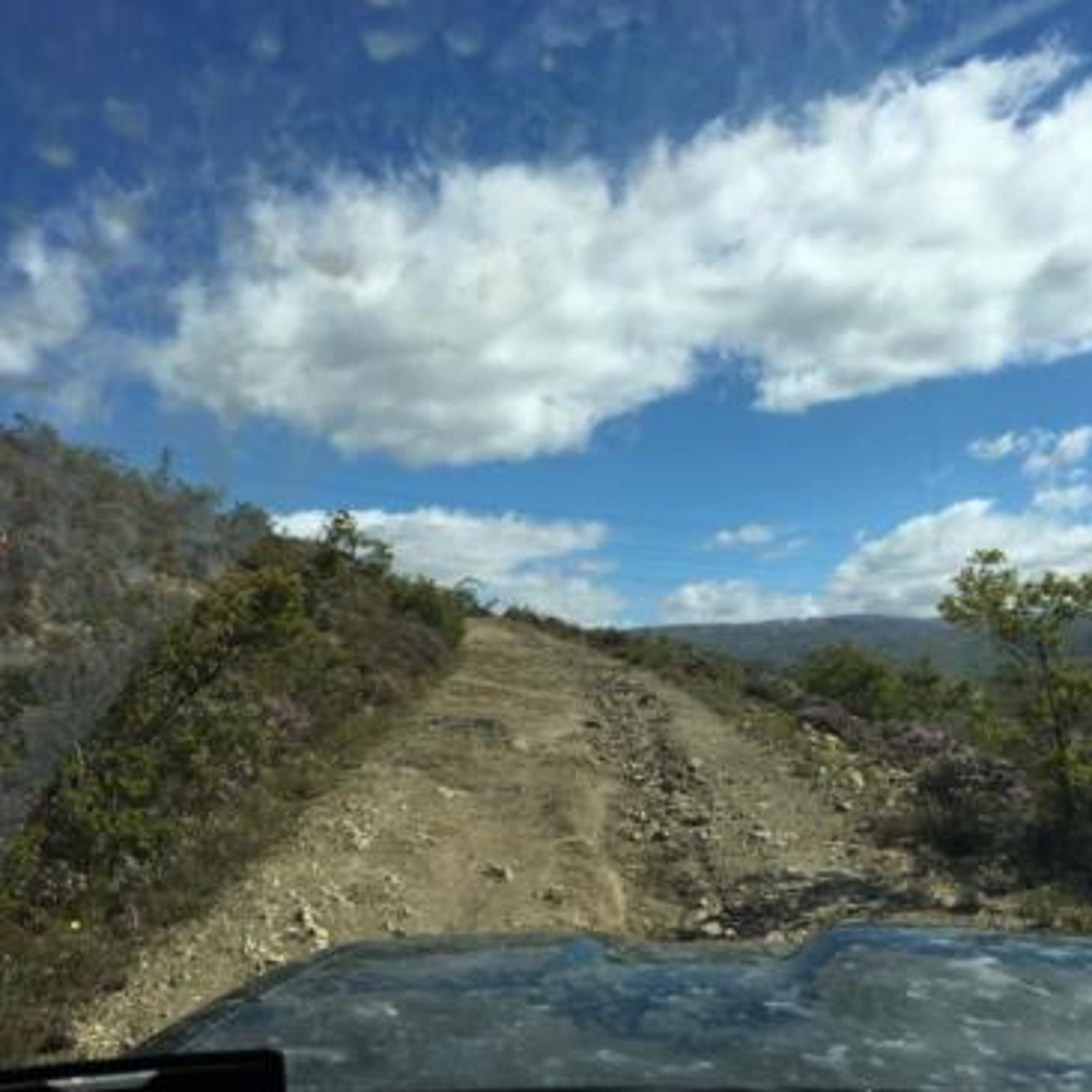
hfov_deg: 47.0
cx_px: 650
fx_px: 1249
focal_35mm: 35
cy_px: 536
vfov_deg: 47.2
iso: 25
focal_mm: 4.15
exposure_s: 1/2959
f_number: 2.2
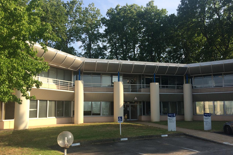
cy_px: 89
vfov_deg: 42.2
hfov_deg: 60.3
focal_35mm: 31
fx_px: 201
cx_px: 118
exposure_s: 1/1172
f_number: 2.2
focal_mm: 4.15
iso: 32
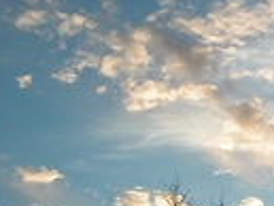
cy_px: 98
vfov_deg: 15.3
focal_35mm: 97
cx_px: 287
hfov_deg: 19.5
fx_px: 769
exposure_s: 1/284
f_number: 5.6
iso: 100
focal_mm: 7.1
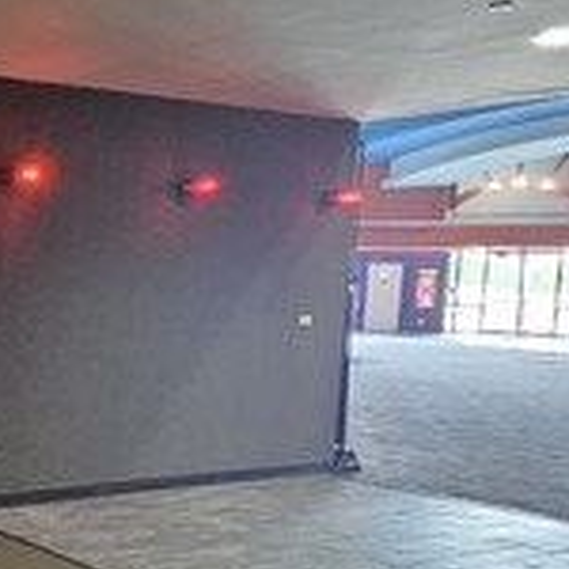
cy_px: 349
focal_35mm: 49
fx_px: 911
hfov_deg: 27.7
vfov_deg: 34.5
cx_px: -205
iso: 1000
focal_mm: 1.74
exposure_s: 1/24
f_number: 2.2
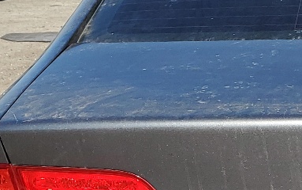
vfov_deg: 11.2
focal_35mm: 115
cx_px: 429
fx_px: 947
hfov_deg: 16.7
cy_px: 234
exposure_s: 1/2500
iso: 50
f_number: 1.5
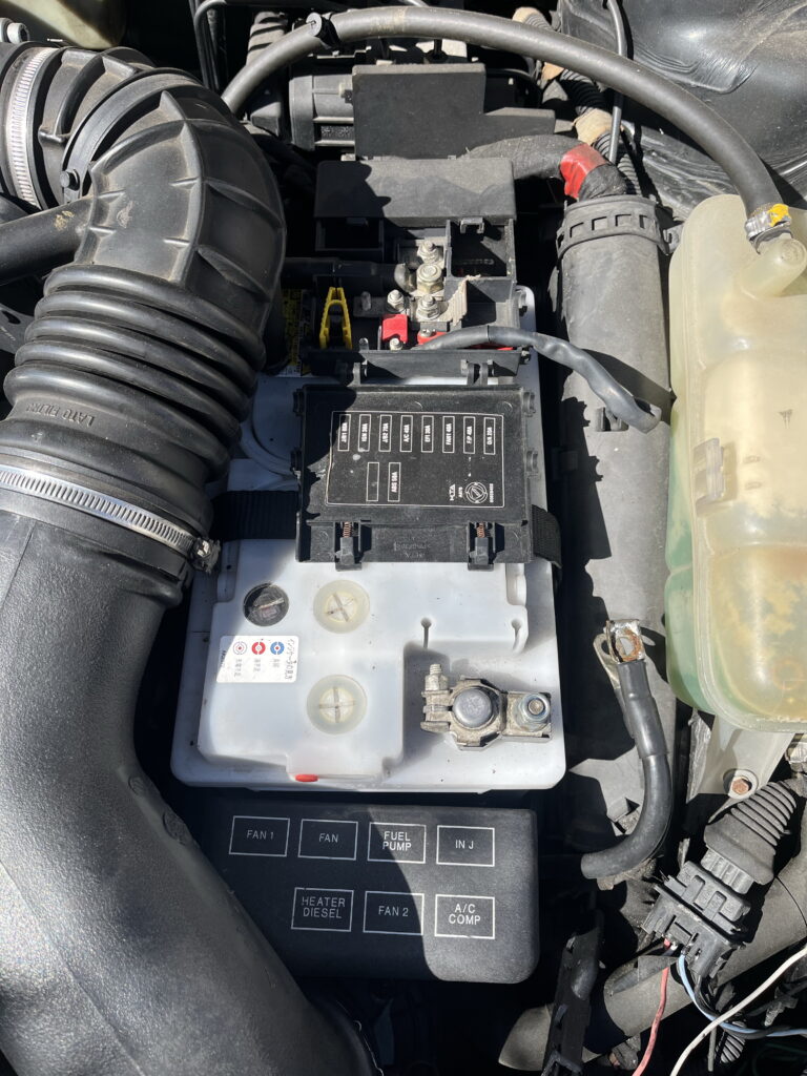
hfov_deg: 53.1
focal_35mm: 26
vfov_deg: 67.3
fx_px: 808
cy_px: 538
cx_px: 404
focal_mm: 5.1
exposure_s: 1/1695
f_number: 1.6
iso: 50
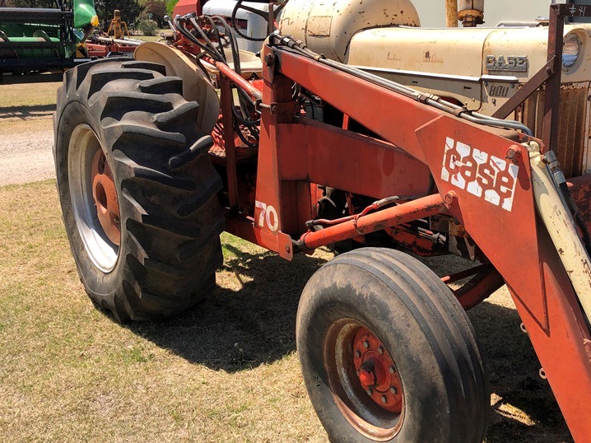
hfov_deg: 47.0
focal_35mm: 39
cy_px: 190
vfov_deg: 36.7
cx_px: 401
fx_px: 666
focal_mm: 4
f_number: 1.8
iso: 20
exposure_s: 1/1499
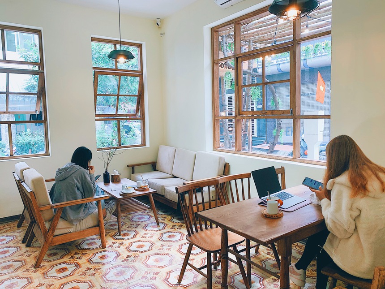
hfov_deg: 67.3
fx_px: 289
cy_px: 144
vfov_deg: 53.1
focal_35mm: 26
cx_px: 192
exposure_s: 1/100
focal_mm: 4.25
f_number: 1.8
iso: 50
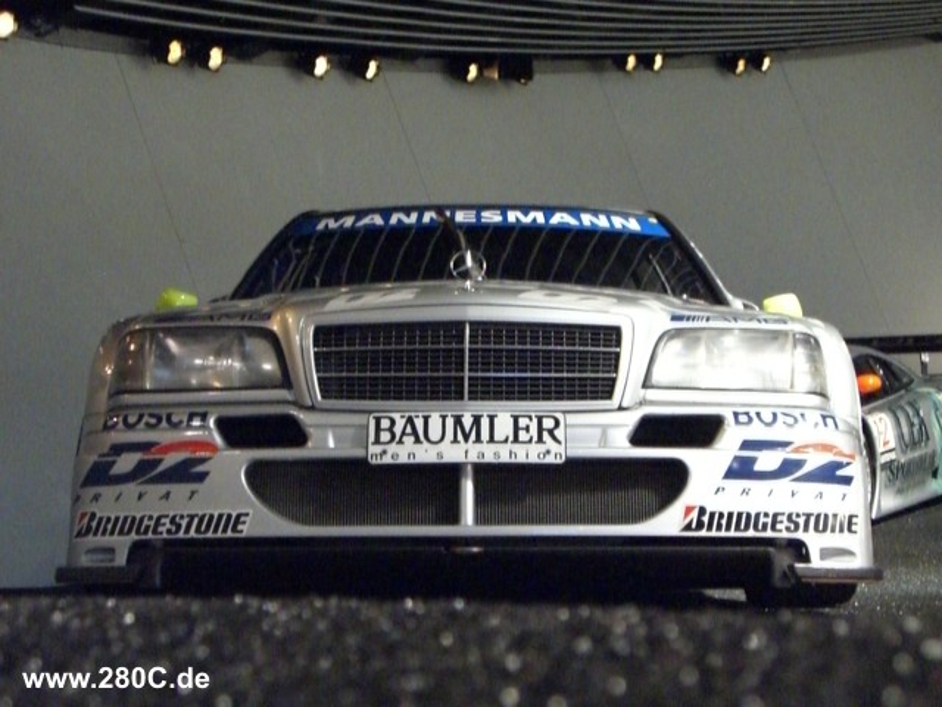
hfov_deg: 29.4
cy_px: 354
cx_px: 471
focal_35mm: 66
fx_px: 1796
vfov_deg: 22.3
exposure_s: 1/20
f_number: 3.6
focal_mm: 10.7
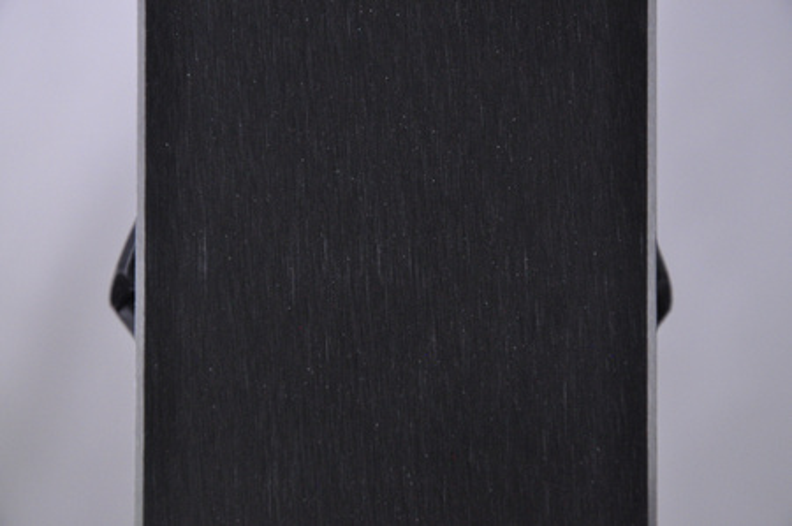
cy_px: 263
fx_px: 3461
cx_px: 396
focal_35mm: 158
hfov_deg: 13.1
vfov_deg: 8.7
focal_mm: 105
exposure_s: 1/125
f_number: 9.5
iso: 3200
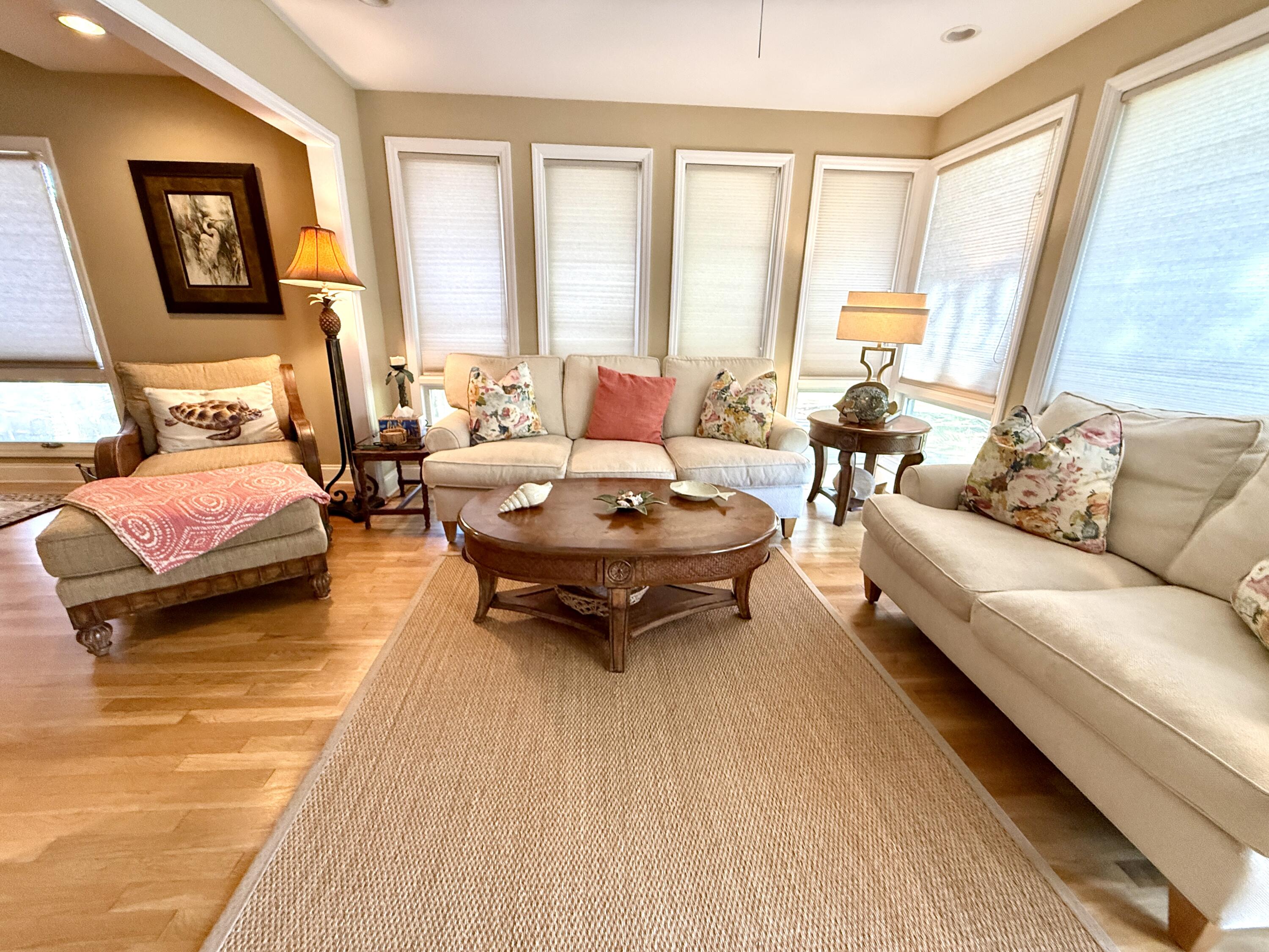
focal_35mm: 14
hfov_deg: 102.1
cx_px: 634
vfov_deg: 85.7
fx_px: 513
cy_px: 476
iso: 400
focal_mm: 2.22
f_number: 2.2
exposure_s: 1/120
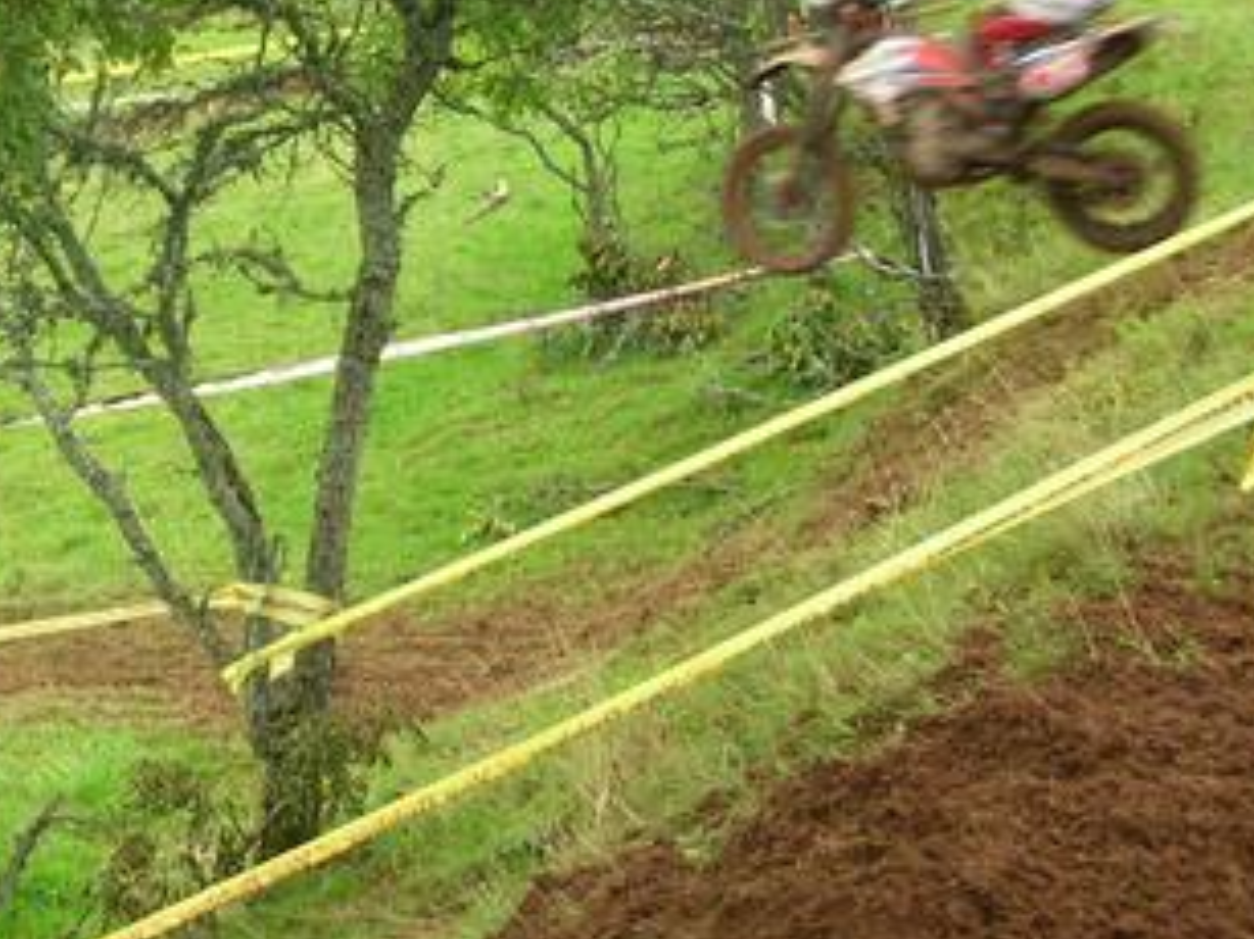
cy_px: 388
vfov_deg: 20.1
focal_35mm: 73
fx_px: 2643
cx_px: 69
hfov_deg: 25.6
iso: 50
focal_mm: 5.8
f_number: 2.8
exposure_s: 1/131
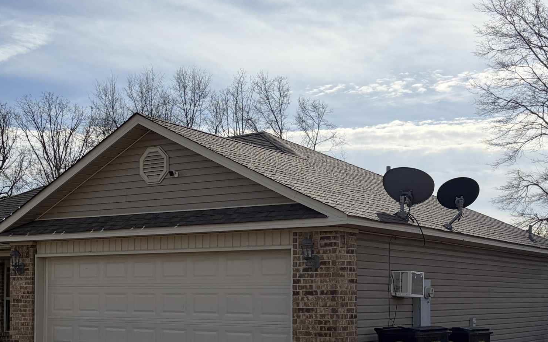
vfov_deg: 22.5
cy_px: 268
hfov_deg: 35.2
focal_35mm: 57
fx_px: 851
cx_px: 163
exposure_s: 1/8850
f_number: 1.6
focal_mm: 5.96
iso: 50
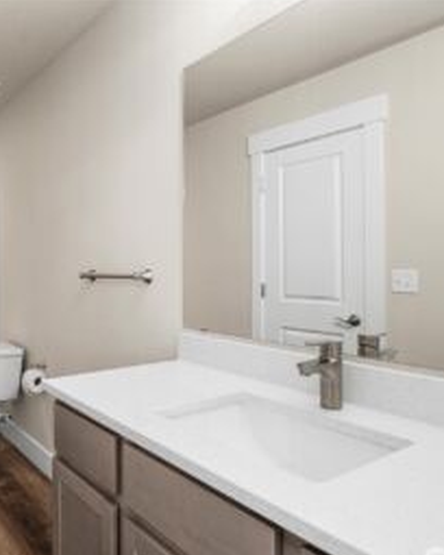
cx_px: 113
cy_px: 288
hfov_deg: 54.3
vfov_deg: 68.1
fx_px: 411
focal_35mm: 25
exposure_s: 1/60
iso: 160
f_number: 7.1
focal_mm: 17
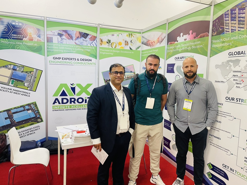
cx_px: 124
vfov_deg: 53.1
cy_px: 92
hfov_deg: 67.3
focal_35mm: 26
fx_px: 186
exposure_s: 1/50
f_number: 1.6
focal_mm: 4.2
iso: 80
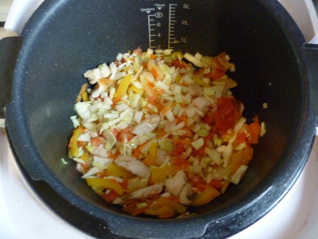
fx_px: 303
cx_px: 159
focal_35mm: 33
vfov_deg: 43.0
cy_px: 120
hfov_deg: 55.3
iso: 400
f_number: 2.8
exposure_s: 1/10
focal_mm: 5.5
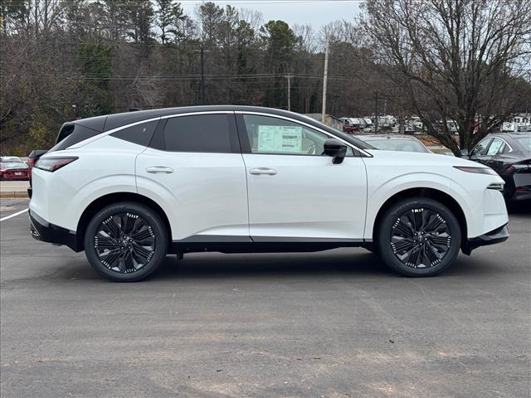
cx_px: 266
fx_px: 736
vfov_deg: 30.3
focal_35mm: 48
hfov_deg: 39.7
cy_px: 199
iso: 64
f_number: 1.78
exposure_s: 1/1597
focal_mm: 6.76
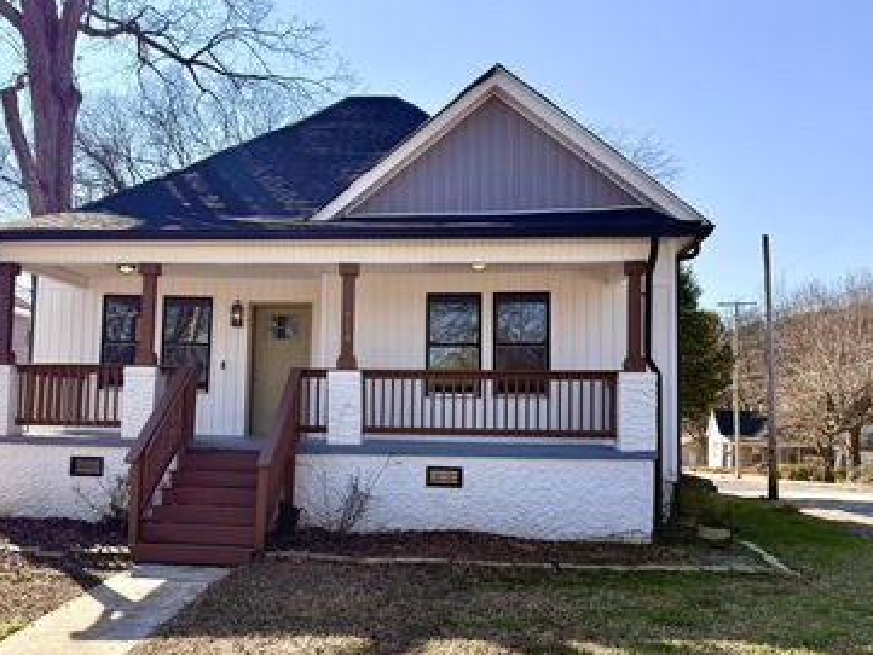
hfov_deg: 53.6
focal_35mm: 34
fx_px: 858
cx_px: 351
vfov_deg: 41.8
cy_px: 350
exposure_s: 1/4673
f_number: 1.78
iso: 100
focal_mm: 6.76
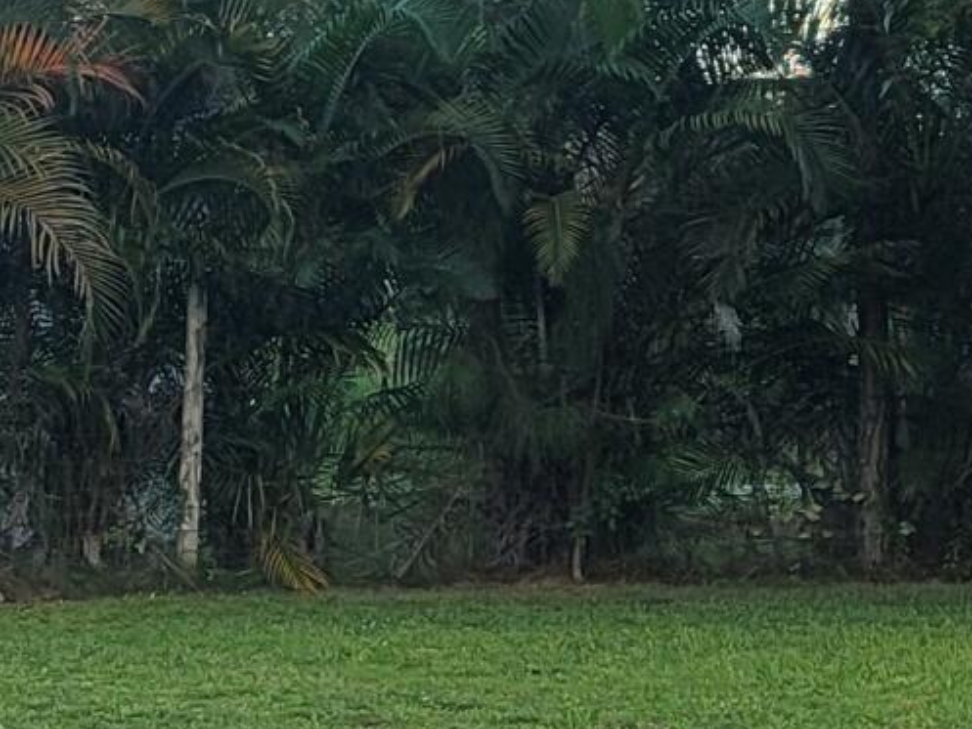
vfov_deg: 9.7
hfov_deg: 11.4
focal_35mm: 151
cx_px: -1134
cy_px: 782
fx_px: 4241
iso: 20
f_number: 1.8
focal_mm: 7
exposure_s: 1/185
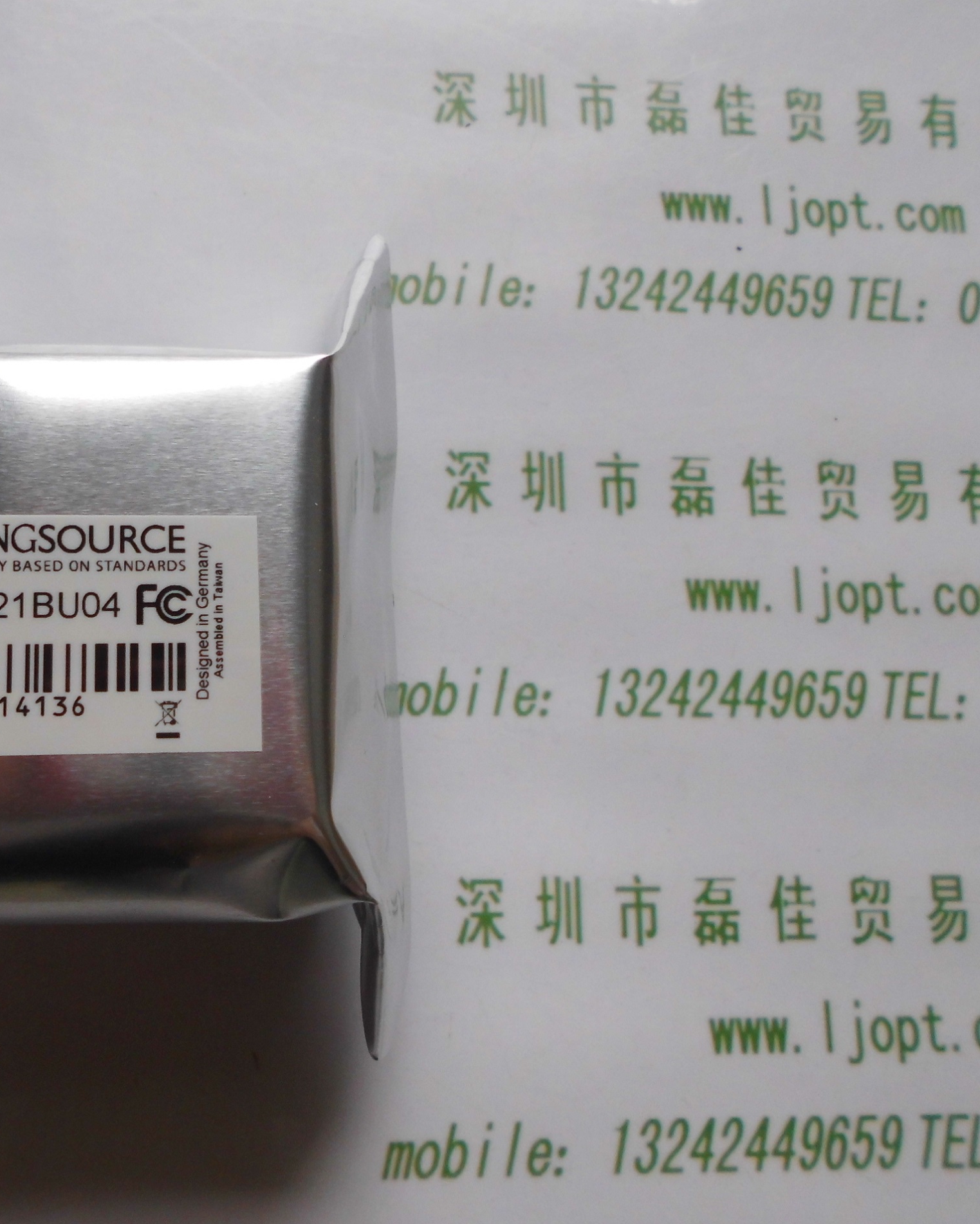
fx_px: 1232
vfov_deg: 52.8
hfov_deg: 42.5
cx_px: 297
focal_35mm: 34
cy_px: 614
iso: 100
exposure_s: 1/449
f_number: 3.2
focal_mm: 4.6
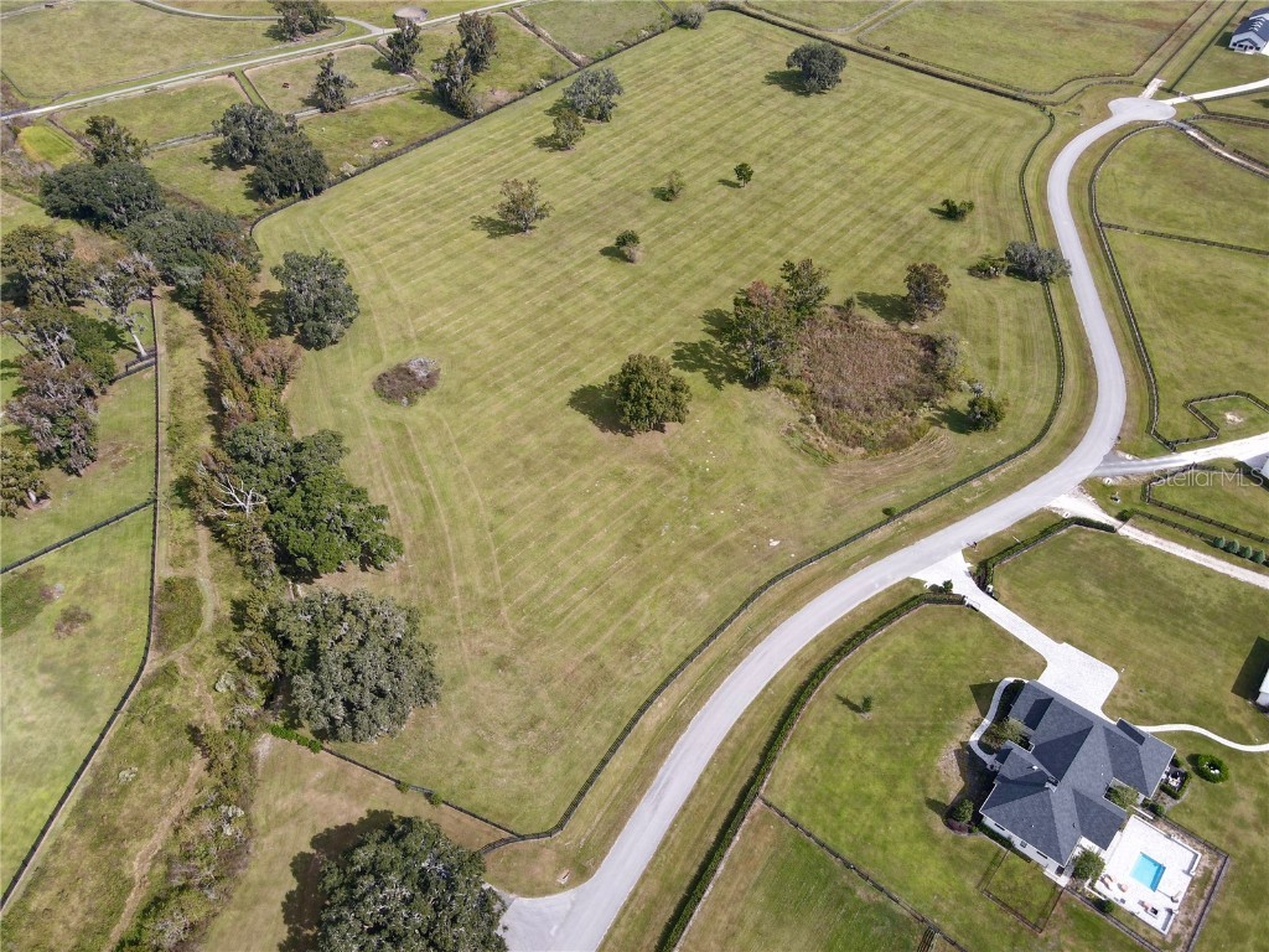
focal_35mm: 24
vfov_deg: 56.8
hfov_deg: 71.6
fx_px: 880
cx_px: 634
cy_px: 476
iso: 100
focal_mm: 4.5
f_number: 2.8
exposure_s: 1/500
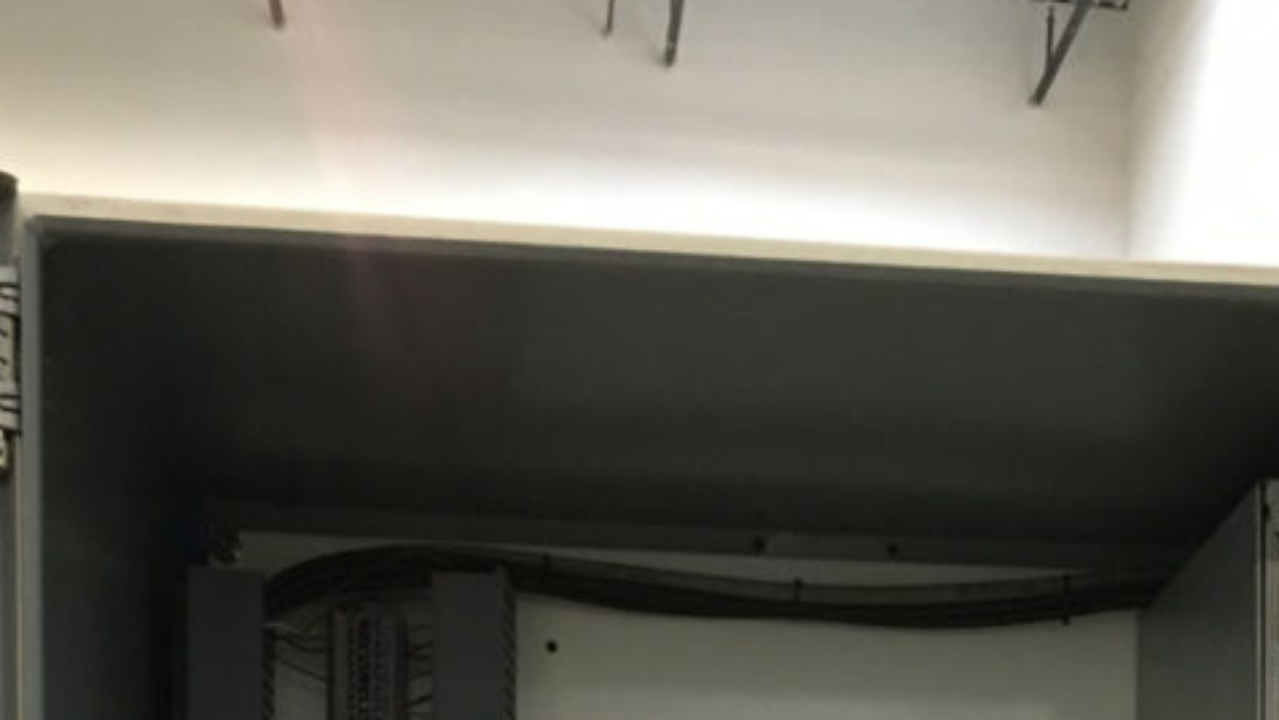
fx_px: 2307
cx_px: 841
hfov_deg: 30.8
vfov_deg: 15.4
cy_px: 1271
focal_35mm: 68
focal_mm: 4.15
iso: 200
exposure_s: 1/30
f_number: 2.2
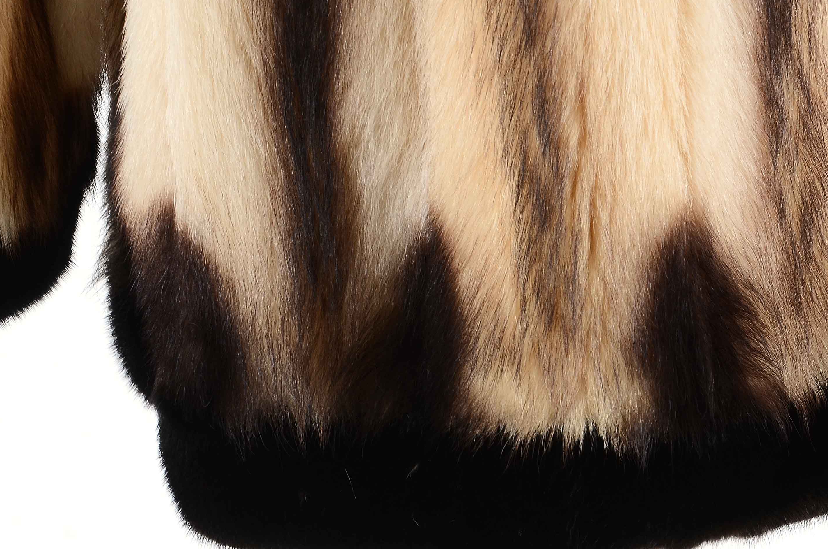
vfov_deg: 7.0
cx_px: 552
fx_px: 4472
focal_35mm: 195
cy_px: 148
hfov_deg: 10.6
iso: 160
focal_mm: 75
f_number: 8
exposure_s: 1/80
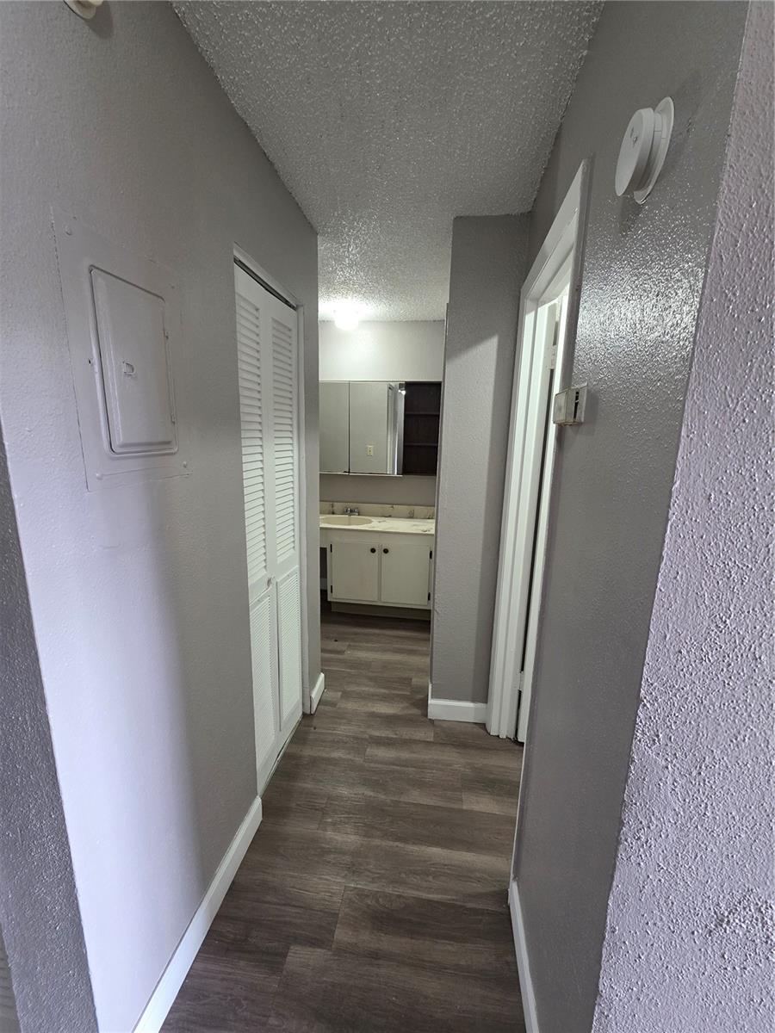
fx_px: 388
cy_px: 516
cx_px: 388
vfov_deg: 106.2
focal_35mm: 13
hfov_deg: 89.9
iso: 320
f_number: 1.9
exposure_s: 1/120
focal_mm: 2.2
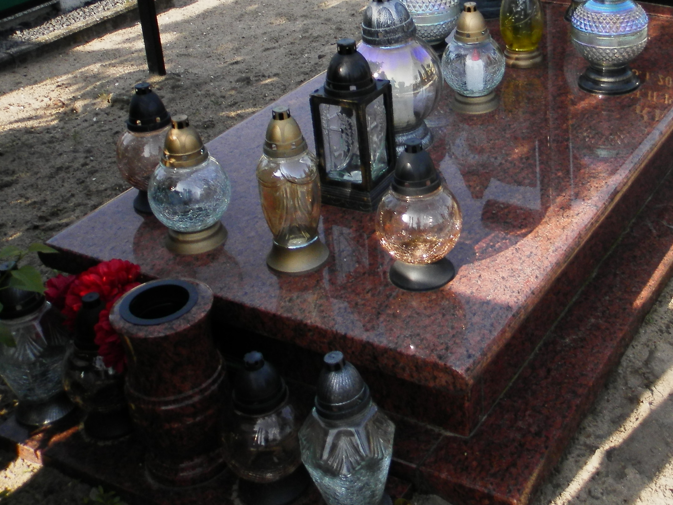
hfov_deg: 35.7
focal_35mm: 53
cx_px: 467
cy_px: 91
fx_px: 1030
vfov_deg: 26.9
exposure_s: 1/60
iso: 80
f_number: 8.7
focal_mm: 4.5
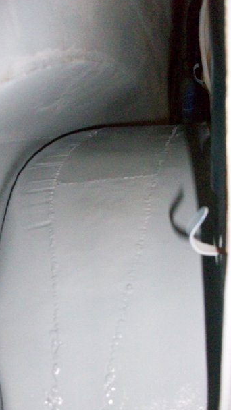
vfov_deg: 51.6
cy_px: 212
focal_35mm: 39
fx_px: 425
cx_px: 115
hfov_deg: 30.4
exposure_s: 1/128
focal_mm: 5.7
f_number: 2.8
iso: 800
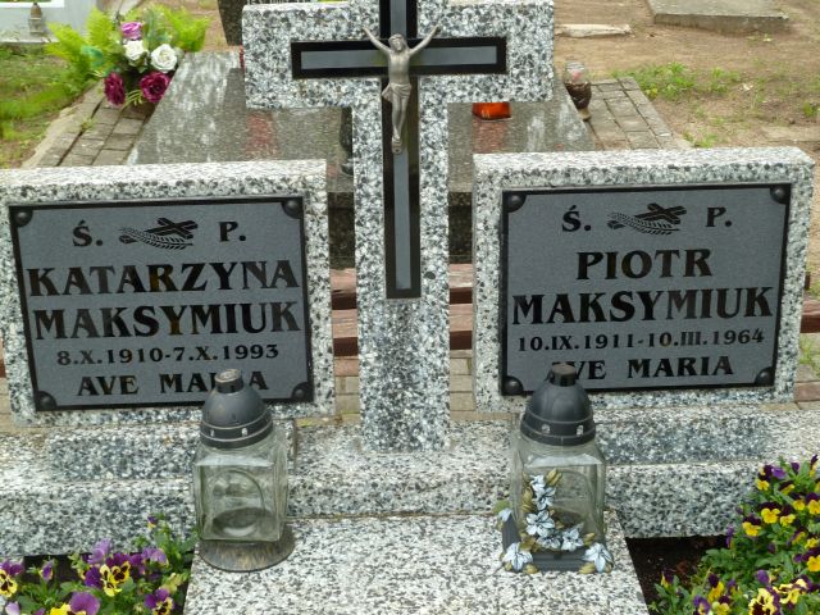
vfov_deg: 24.8
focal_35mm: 59
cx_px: 410
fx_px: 1398
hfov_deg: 32.7
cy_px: 308
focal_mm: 9.7
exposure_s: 1/80
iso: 80
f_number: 3.9
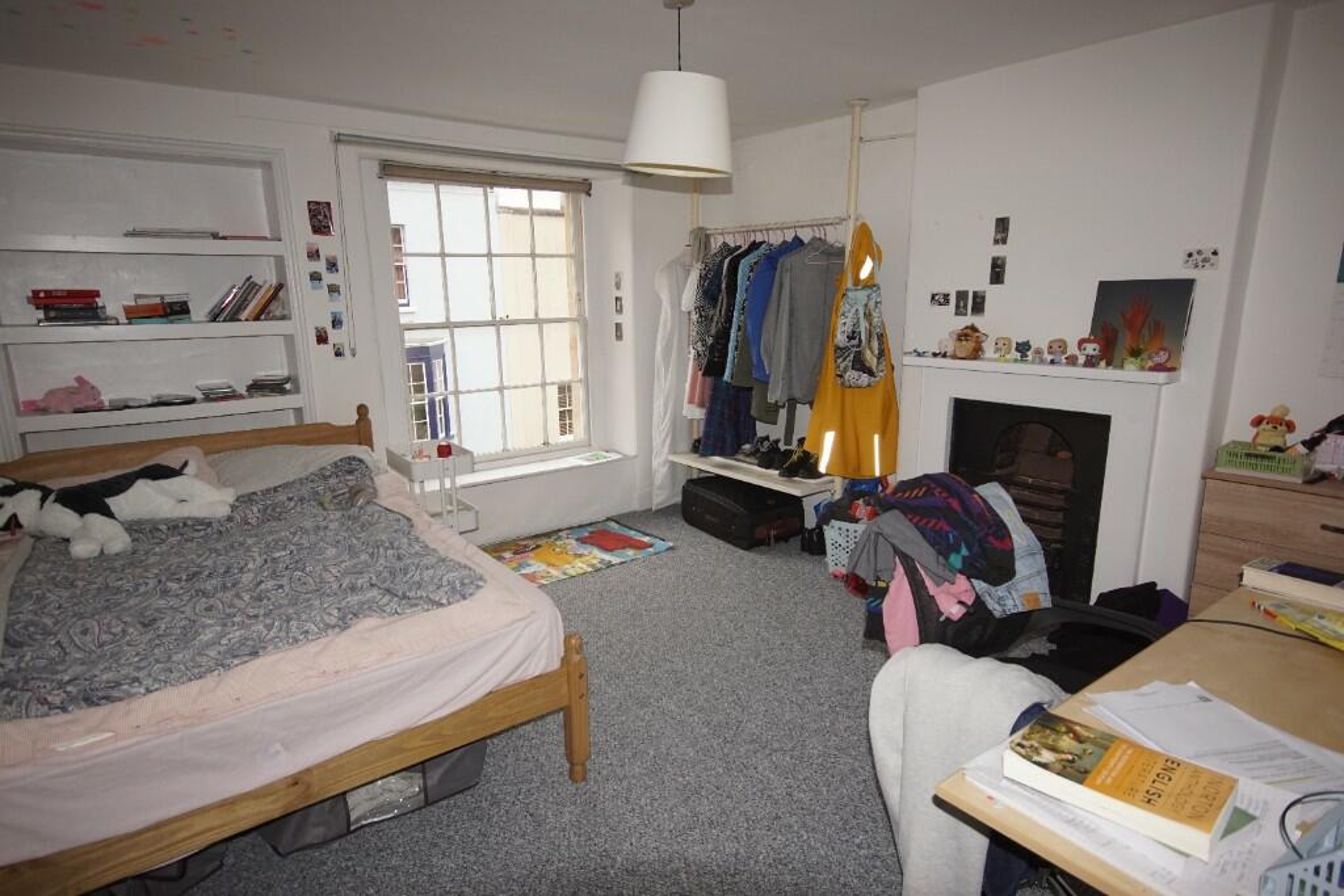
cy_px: 448
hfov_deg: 85.4
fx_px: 728
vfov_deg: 63.2
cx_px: 672
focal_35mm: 20
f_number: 4.5
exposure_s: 1/160
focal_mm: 13
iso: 640
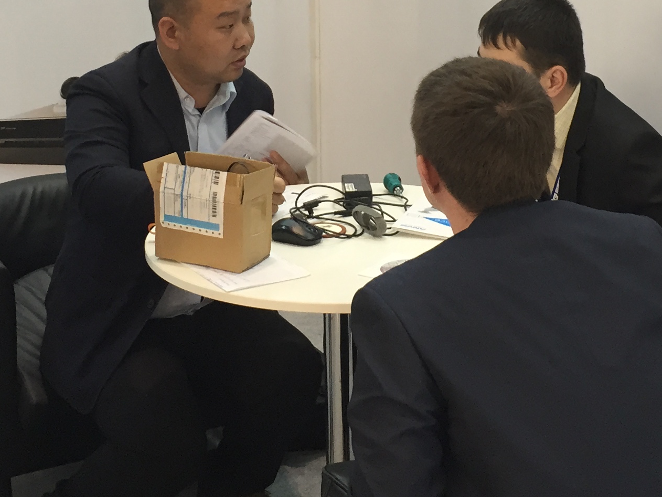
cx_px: 352
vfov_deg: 19.2
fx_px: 1435
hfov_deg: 26.0
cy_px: 29
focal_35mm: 75
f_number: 2.2
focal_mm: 4.15
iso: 64
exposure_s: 1/30
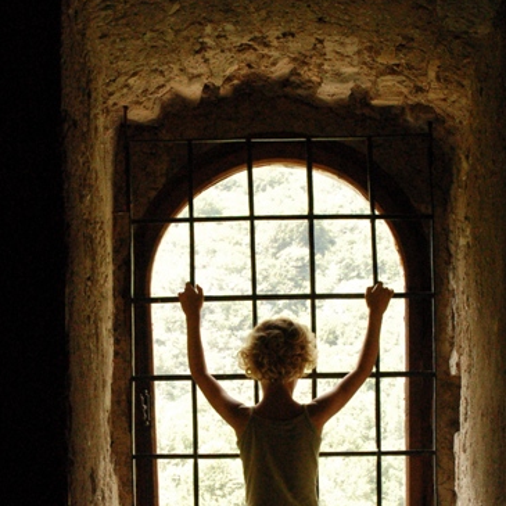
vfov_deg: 22.5
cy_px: 401
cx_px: 301
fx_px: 1257
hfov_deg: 22.7
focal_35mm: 76
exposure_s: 1/160
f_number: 7.1
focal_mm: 25
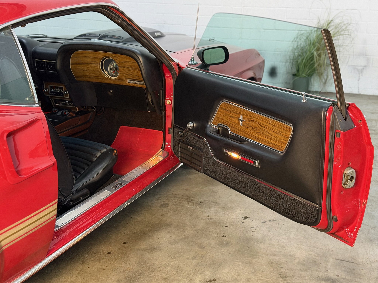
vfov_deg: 30.3
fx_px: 524
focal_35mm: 48
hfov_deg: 39.7
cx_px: 189
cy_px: 142
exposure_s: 1/25
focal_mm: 6.76
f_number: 1.78
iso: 640
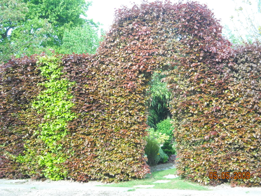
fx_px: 573
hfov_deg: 25.7
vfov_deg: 19.4
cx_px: 130
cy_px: 98
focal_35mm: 76
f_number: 3.9
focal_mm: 12.3
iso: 64
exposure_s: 1/61
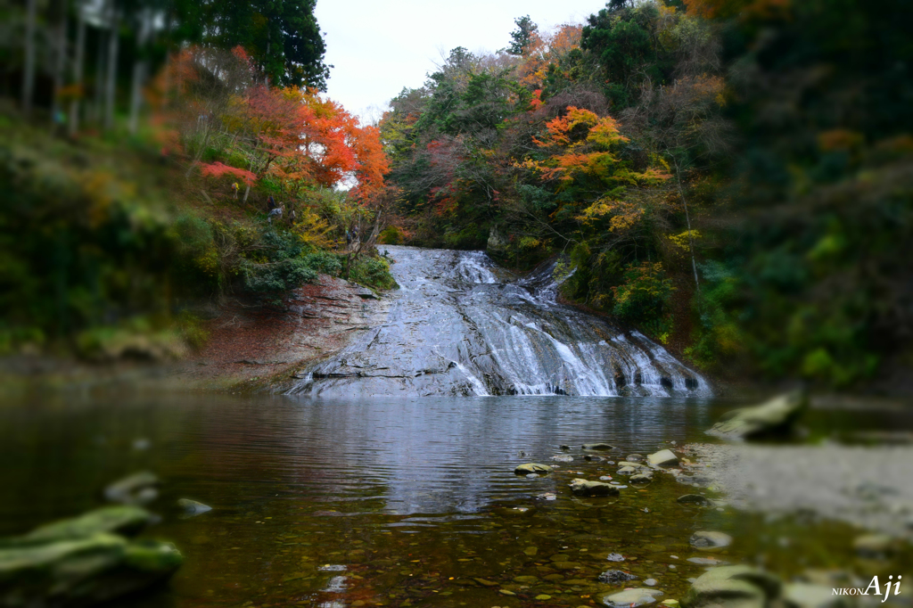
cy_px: 304
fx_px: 837
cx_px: 456
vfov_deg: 39.9
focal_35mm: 33
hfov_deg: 57.2
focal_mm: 22
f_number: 9
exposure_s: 1/100
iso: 400
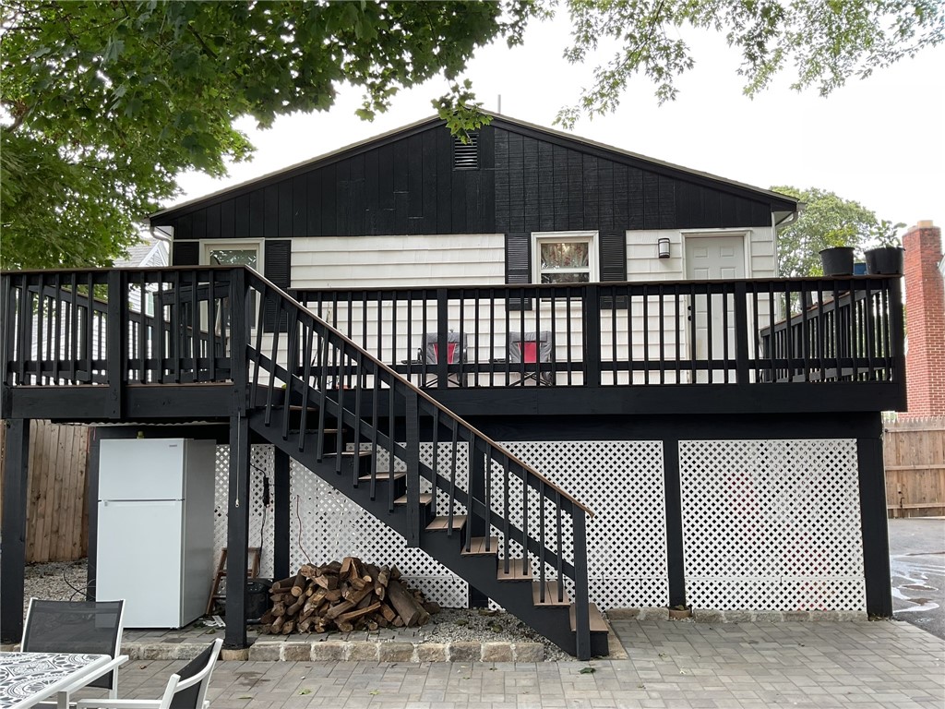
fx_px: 792
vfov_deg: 48.2
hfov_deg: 61.7
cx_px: 472
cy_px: 354
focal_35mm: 29
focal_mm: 3
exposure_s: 1/120
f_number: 1.8
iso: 20
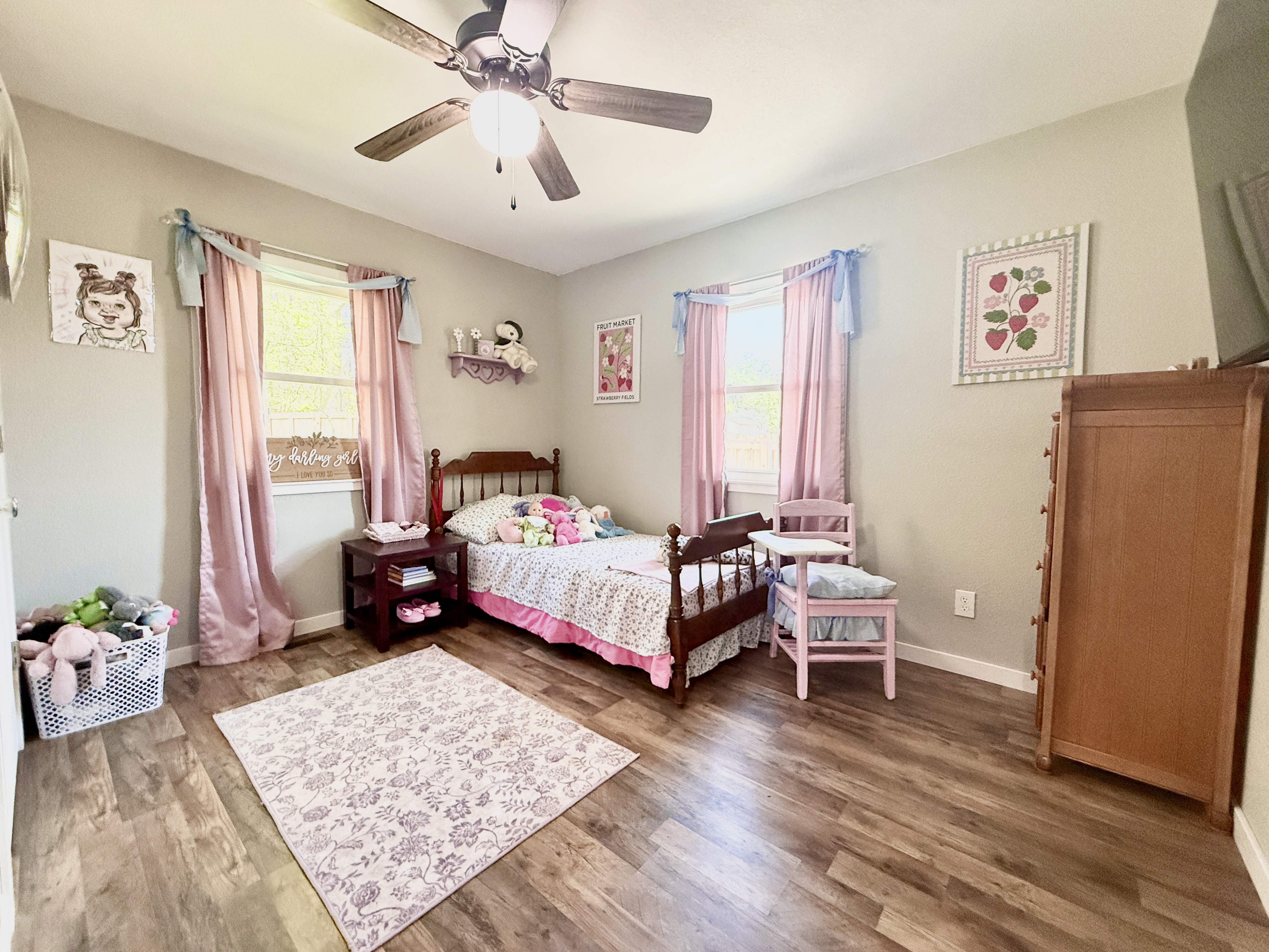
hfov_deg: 102.1
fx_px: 513
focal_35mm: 14
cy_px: 476
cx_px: 634
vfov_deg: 85.7
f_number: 2.2
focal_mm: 2.22
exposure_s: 1/120
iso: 640
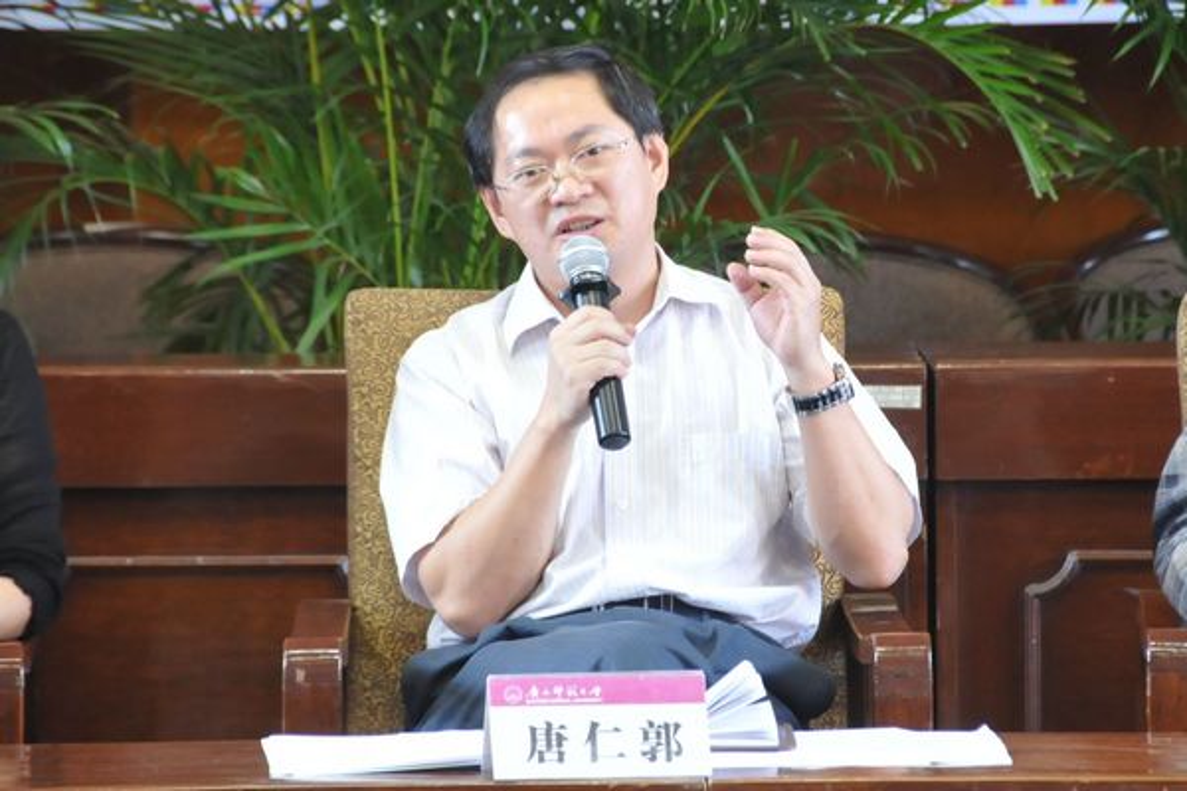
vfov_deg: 5.4
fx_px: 8407
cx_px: 594
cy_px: 396
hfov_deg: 8.1
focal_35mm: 255
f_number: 5.6
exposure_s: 1/15
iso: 1600
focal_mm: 170
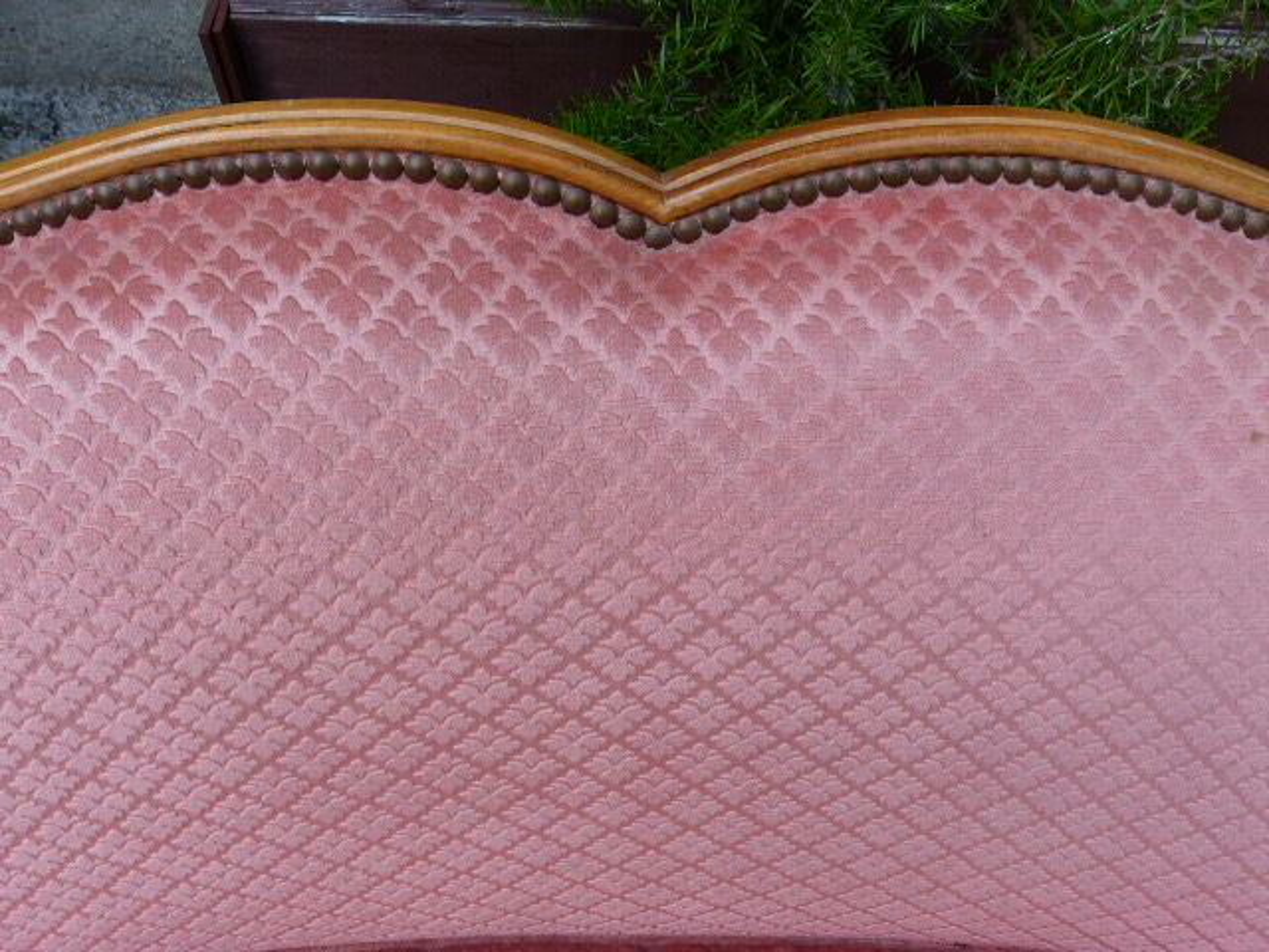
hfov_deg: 56.8
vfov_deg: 44.2
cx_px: 634
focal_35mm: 32
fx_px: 1173
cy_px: 476
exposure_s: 1/250
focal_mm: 5.7
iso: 100
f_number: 4
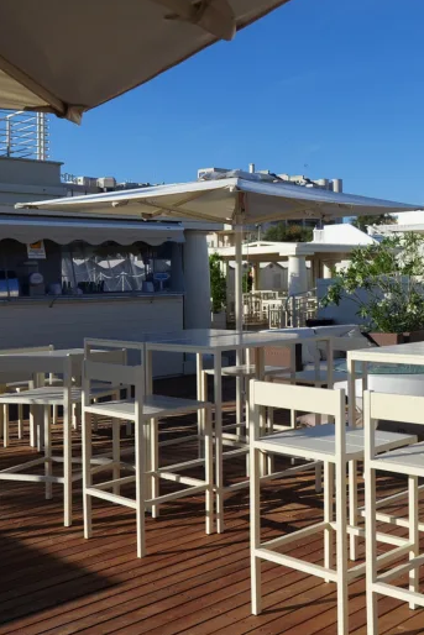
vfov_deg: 46.3
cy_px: 345
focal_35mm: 42
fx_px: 741
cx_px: 456
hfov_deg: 29.1
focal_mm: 24
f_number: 9
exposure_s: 1/1000
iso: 320
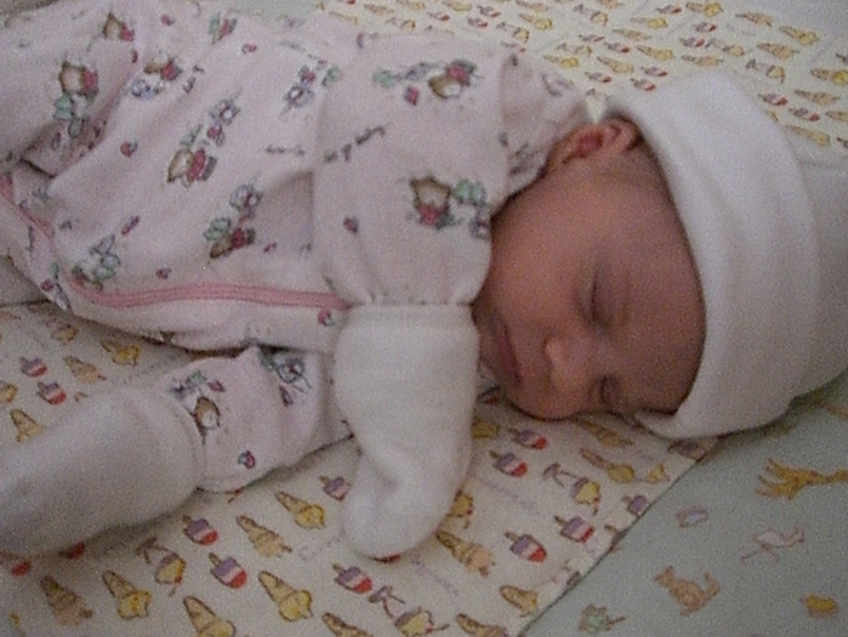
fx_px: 1005
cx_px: 449
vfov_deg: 35.1
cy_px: 334
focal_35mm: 41
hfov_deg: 45.7
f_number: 2.7
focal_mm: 6.2
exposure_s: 1/60
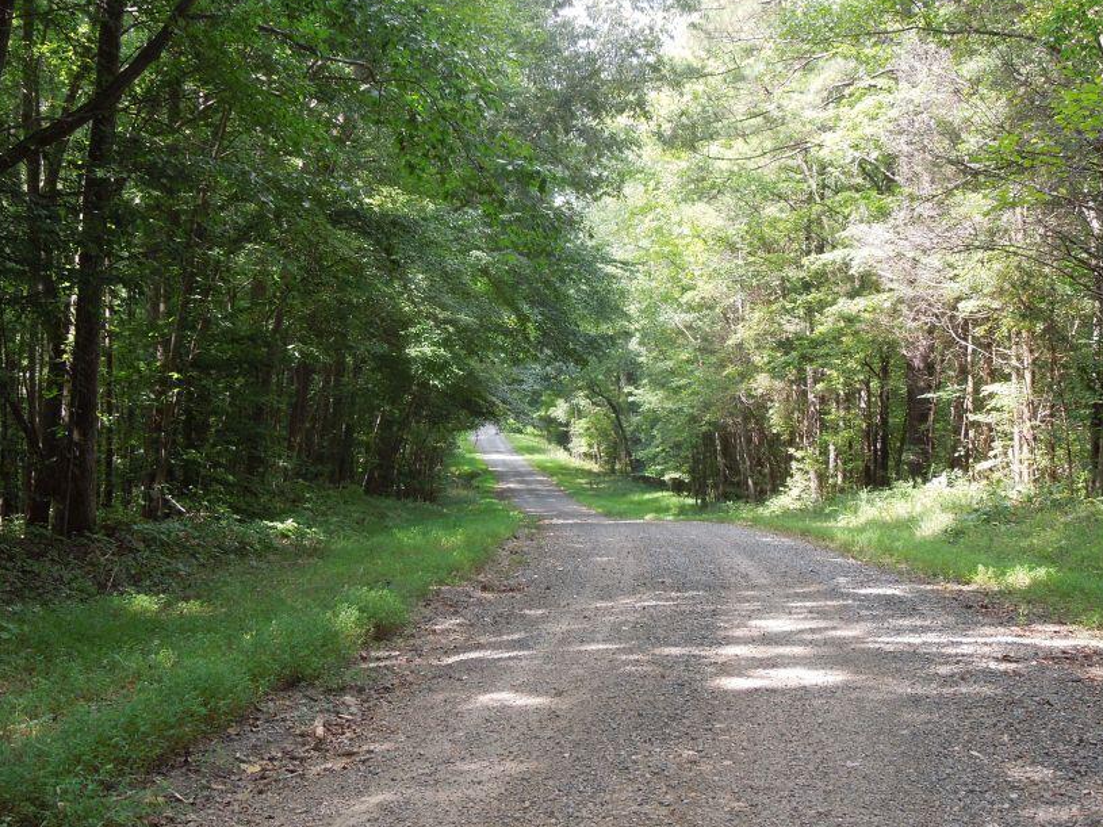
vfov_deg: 29.6
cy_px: 329
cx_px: 531
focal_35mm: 49
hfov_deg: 38.9
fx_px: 1561
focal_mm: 7
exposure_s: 1/60
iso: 100
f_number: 3.8
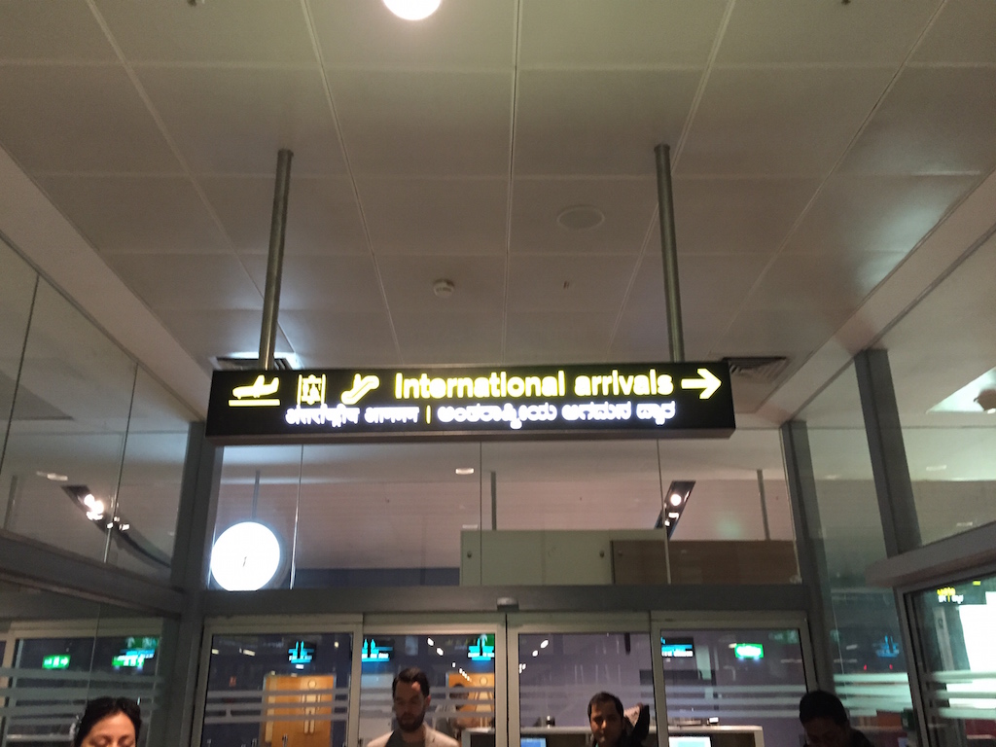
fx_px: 834
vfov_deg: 48.2
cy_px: 374
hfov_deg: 61.7
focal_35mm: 29
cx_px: 498
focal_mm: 4.15
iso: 250
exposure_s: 1/24
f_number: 2.2
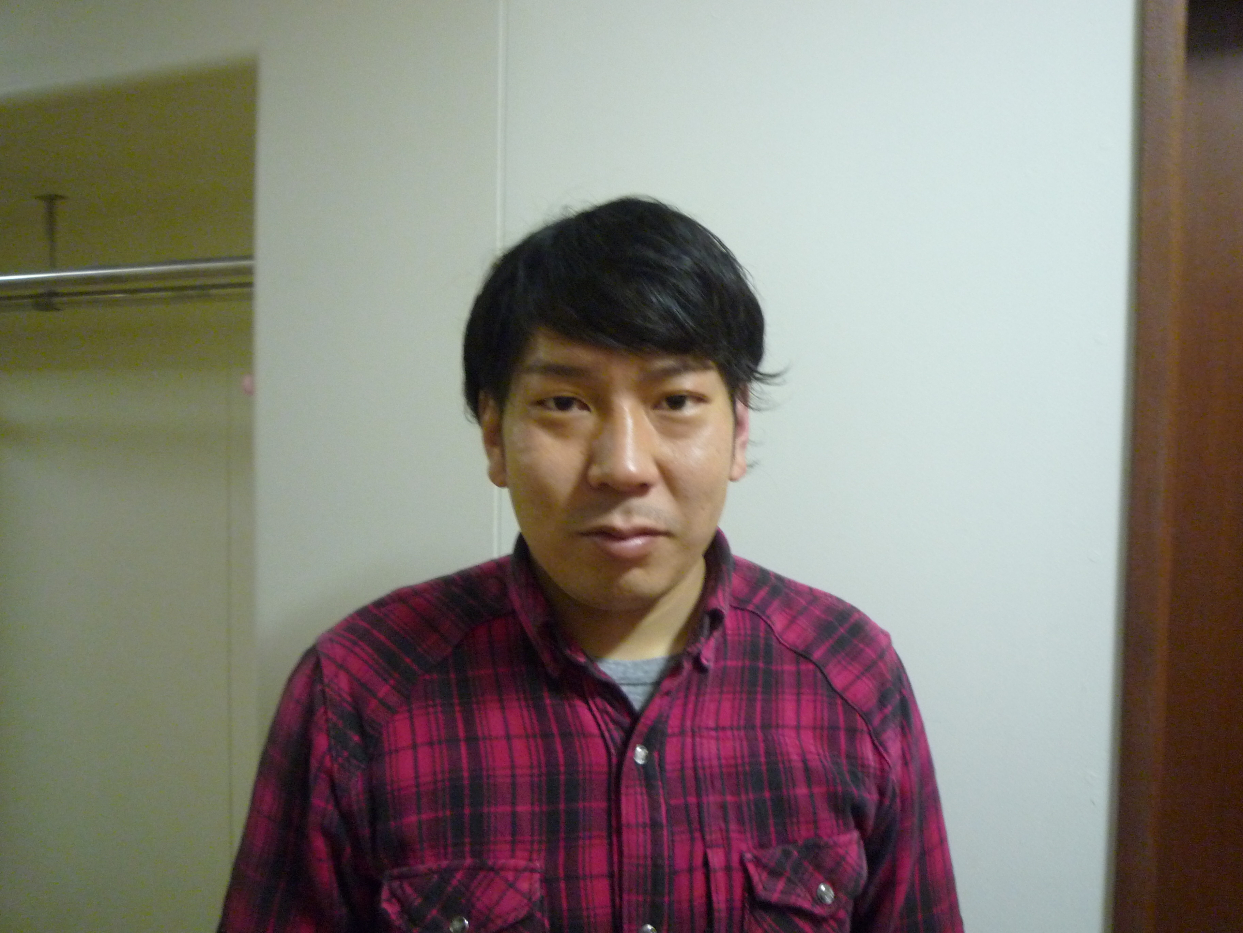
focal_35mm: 25
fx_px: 898
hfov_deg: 69.4
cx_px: 622
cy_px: 466
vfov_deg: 54.9
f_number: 2.8
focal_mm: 4.4
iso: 400
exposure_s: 1/13
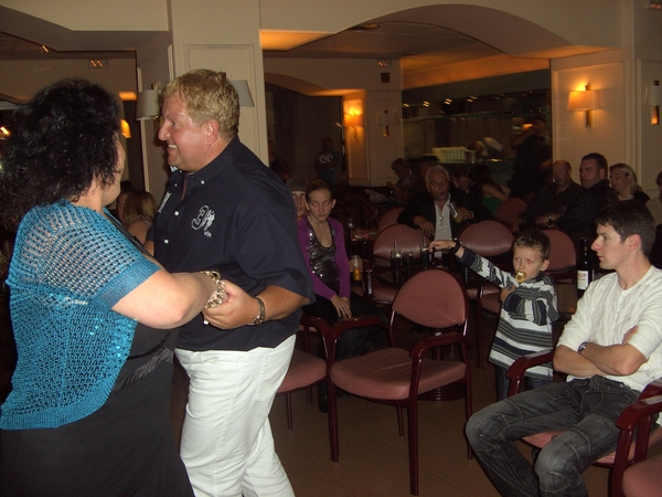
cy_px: 248
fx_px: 708
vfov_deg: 38.7
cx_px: 331
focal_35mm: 37
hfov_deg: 50.1
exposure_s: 1/50
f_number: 2.8
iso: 100
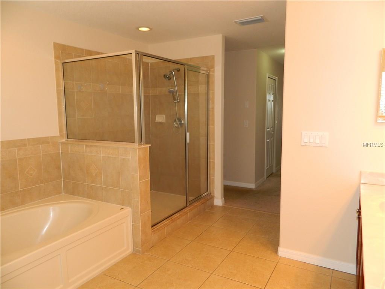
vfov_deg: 54.9
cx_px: 192
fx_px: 278
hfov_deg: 69.4
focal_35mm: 25
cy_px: 144
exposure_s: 1/30
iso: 100
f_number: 3.1
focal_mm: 4.5
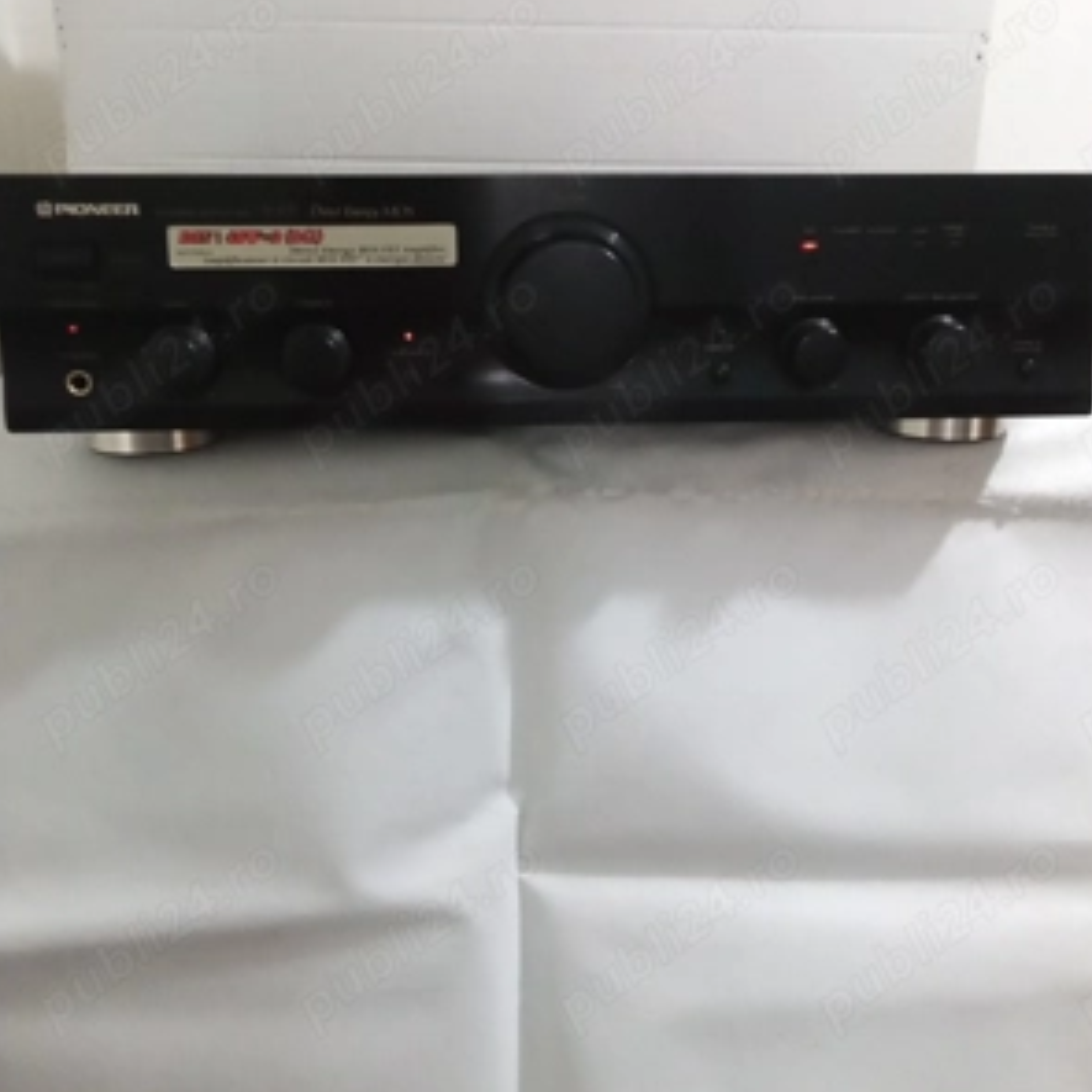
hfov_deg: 54.0
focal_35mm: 30
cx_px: 548
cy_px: 429
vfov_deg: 53.6
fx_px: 1071
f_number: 2
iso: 277
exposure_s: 1/25
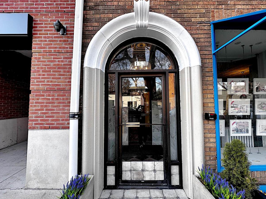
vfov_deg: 81.7
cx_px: 138
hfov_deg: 98.1
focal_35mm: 15
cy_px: 99
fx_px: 115
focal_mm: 2.22
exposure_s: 1/120
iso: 50
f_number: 2.2
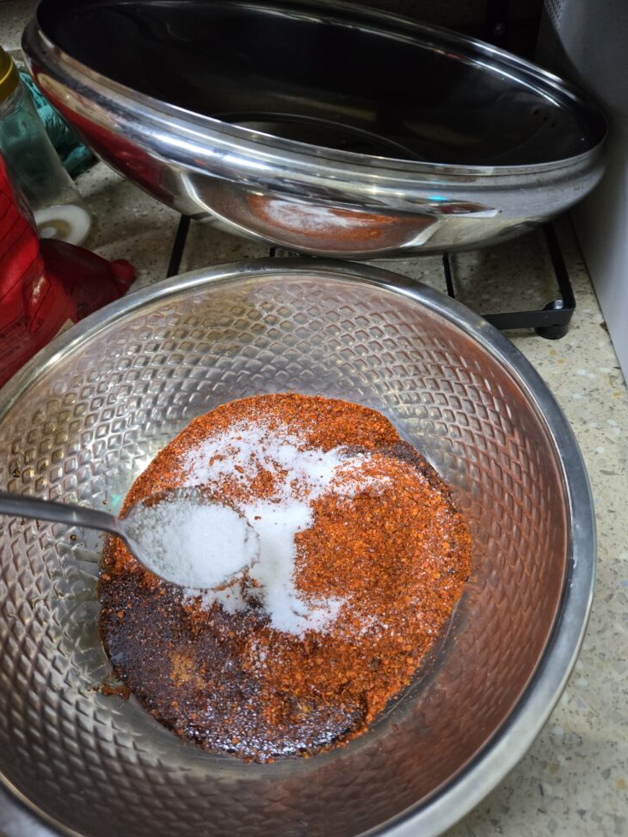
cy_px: 416
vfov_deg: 71.6
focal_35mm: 24
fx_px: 580
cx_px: 317
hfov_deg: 56.8
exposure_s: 1/120
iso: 400
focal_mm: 5.4
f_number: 1.8
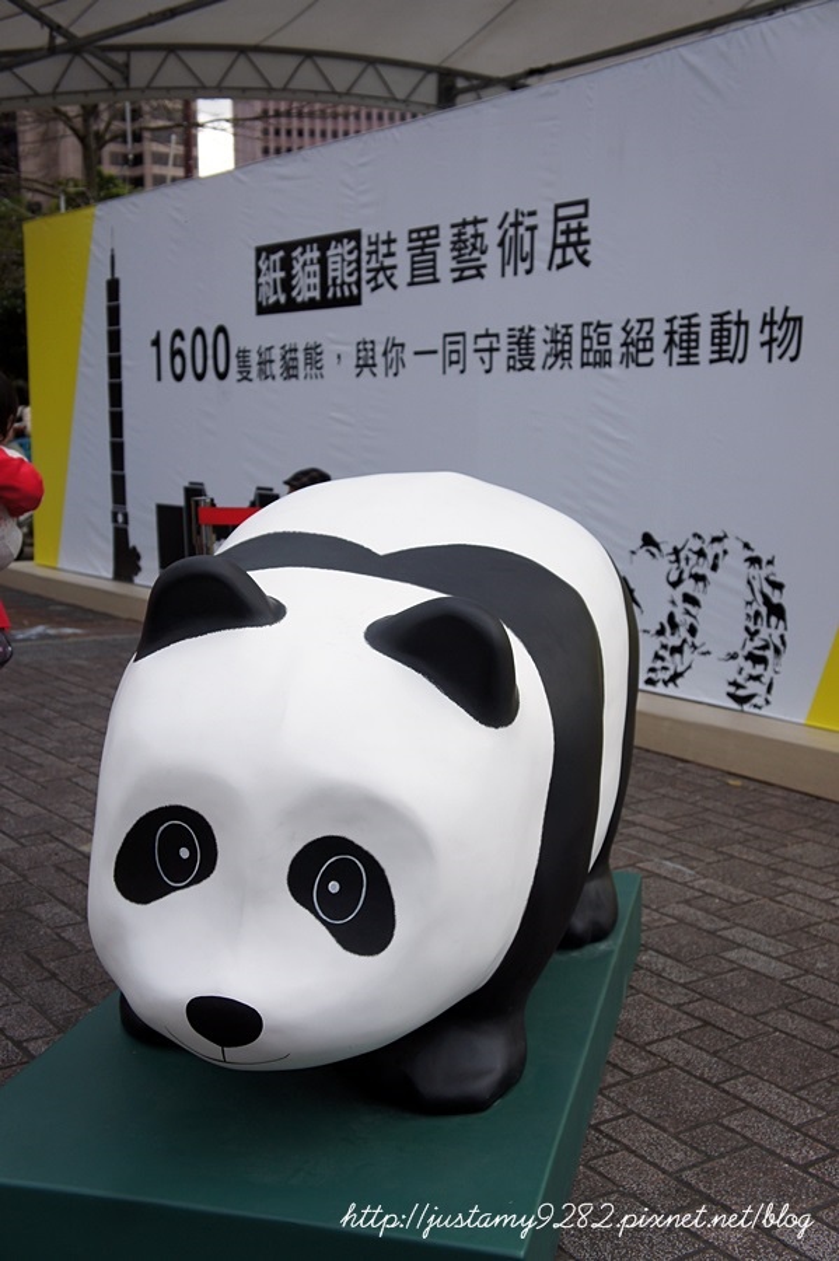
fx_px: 1470
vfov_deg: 46.4
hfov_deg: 31.9
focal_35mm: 42
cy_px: 630
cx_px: 420
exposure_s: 1/500
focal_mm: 28
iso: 200
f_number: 4
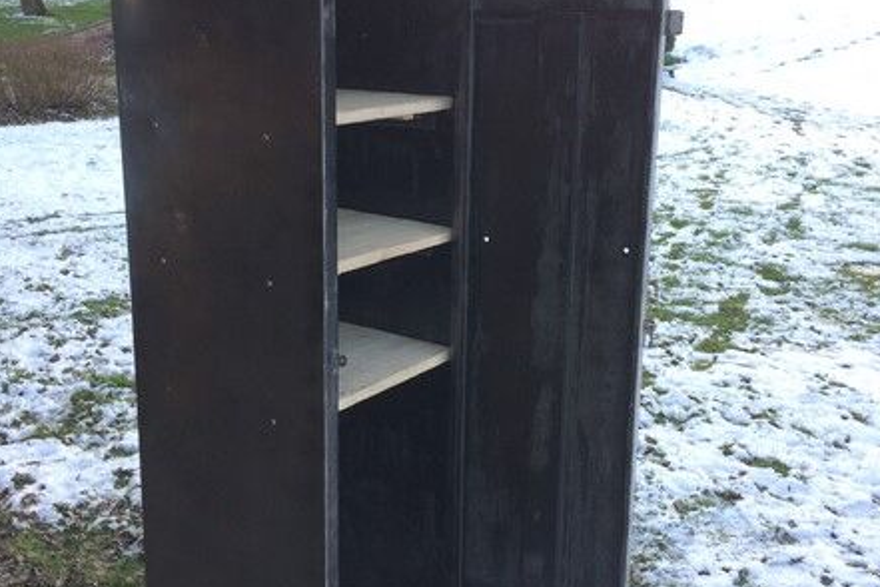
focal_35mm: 41
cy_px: 268
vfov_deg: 32.6
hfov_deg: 47.4
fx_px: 1002
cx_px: 437
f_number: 2.2
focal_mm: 4.15
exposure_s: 1/107
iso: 32
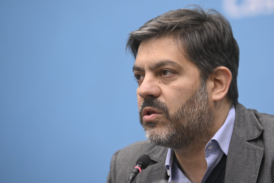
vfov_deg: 6.9
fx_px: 1522
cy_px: 92
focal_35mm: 200
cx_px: 137
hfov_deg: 10.3
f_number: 3.5
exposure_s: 1/323
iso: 3200
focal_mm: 200
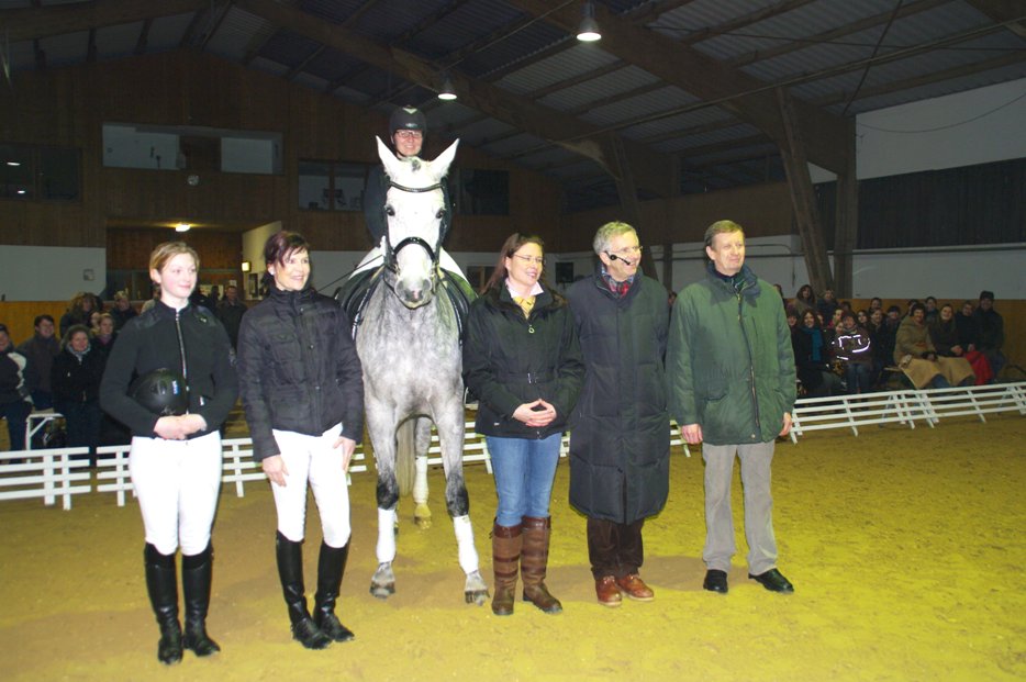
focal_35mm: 36
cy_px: 341
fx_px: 1025
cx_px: 513
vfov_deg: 36.8
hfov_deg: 53.2
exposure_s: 1/40
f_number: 4
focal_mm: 24
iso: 400
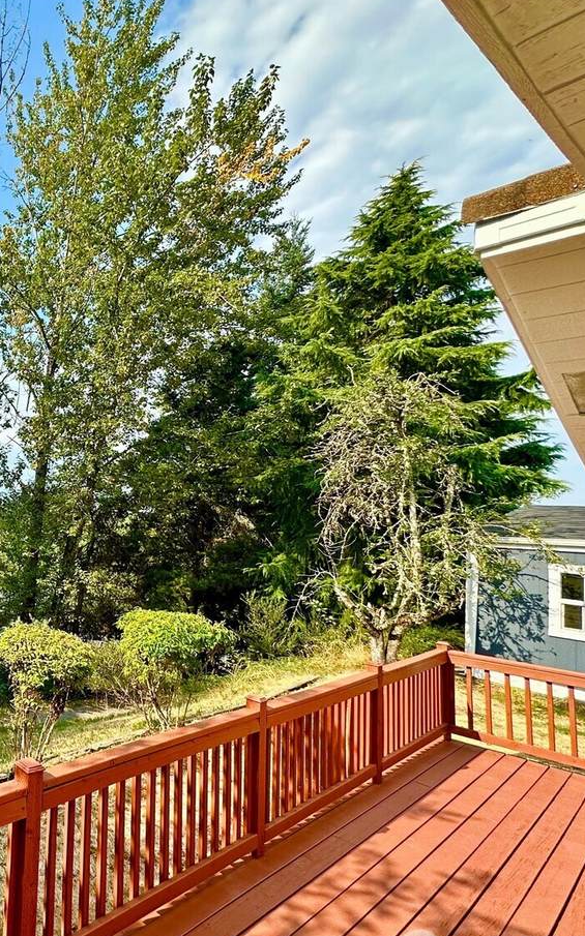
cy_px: 488
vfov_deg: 82.3
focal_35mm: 21
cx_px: -51
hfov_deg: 44.5
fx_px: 536
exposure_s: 1/940
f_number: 2.2
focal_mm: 2.22
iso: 40
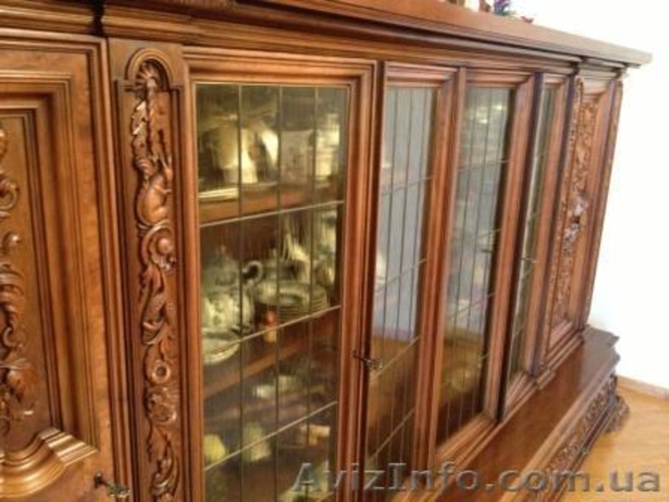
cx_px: 334
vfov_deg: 40.7
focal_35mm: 35
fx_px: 676
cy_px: 251
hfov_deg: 52.6
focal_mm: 4.28
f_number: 2.4
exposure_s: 1/15
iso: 500
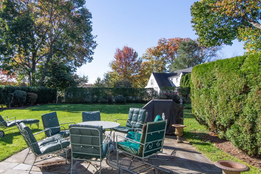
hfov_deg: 73.3
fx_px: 172
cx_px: 101
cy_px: 90
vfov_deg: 53.7
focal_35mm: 24
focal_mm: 11
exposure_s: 1/250
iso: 500
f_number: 14
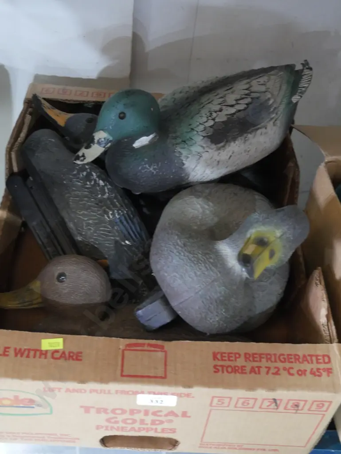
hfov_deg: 31.5
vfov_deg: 41.2
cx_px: 170
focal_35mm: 46
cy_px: 227
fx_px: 604
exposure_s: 1/15
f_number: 5.1
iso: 3200
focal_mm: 23
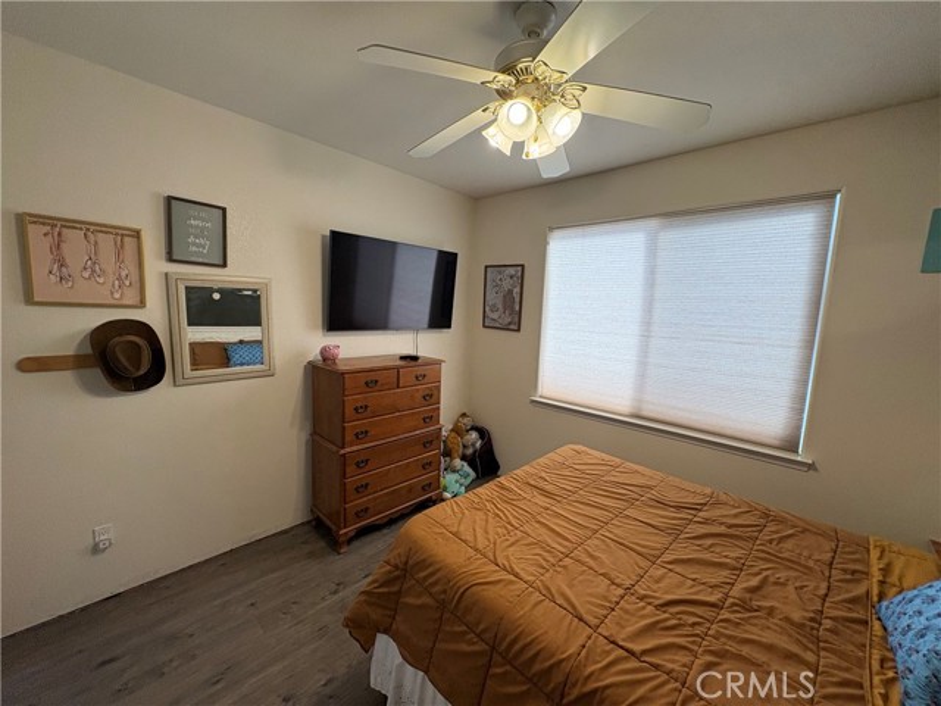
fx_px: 381
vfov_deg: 85.7
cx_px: 470
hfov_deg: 102.1
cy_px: 353
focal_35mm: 14
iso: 125
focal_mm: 2.22
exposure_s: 1/120
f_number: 2.2
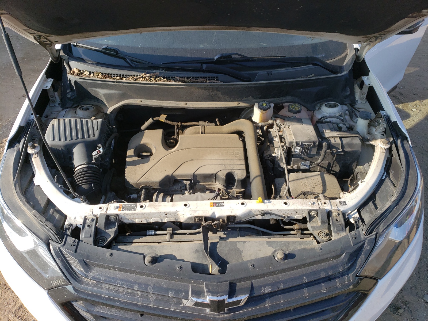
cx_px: 214
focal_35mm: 26
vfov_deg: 53.1
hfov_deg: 67.3
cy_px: 160
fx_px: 321
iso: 50
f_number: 1.5
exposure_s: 1/1429
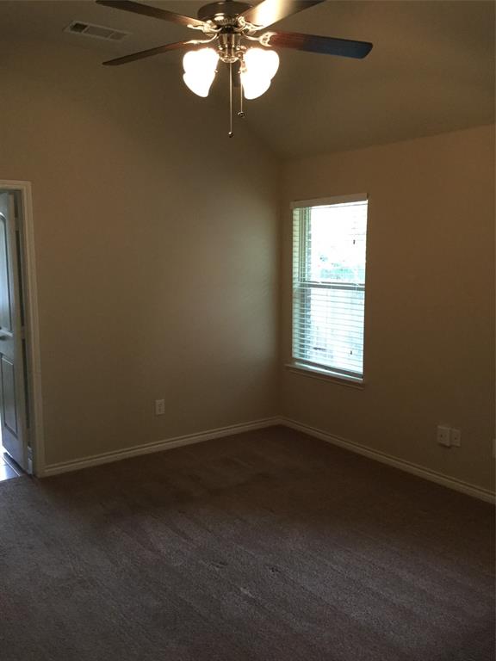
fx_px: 592
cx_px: 248
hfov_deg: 45.4
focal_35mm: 31
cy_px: 330
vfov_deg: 58.4
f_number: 2.4
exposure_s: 1/30
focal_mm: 3.3
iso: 160
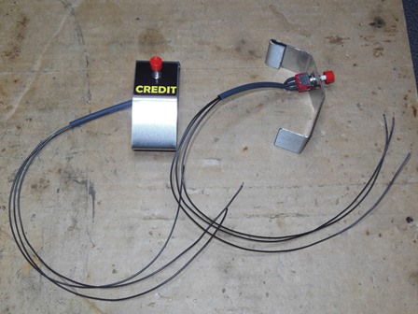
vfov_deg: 33.6
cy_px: 157
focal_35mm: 43
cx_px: 209
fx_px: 519
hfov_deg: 43.9
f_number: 3.8
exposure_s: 1/30
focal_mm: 7.7
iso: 125
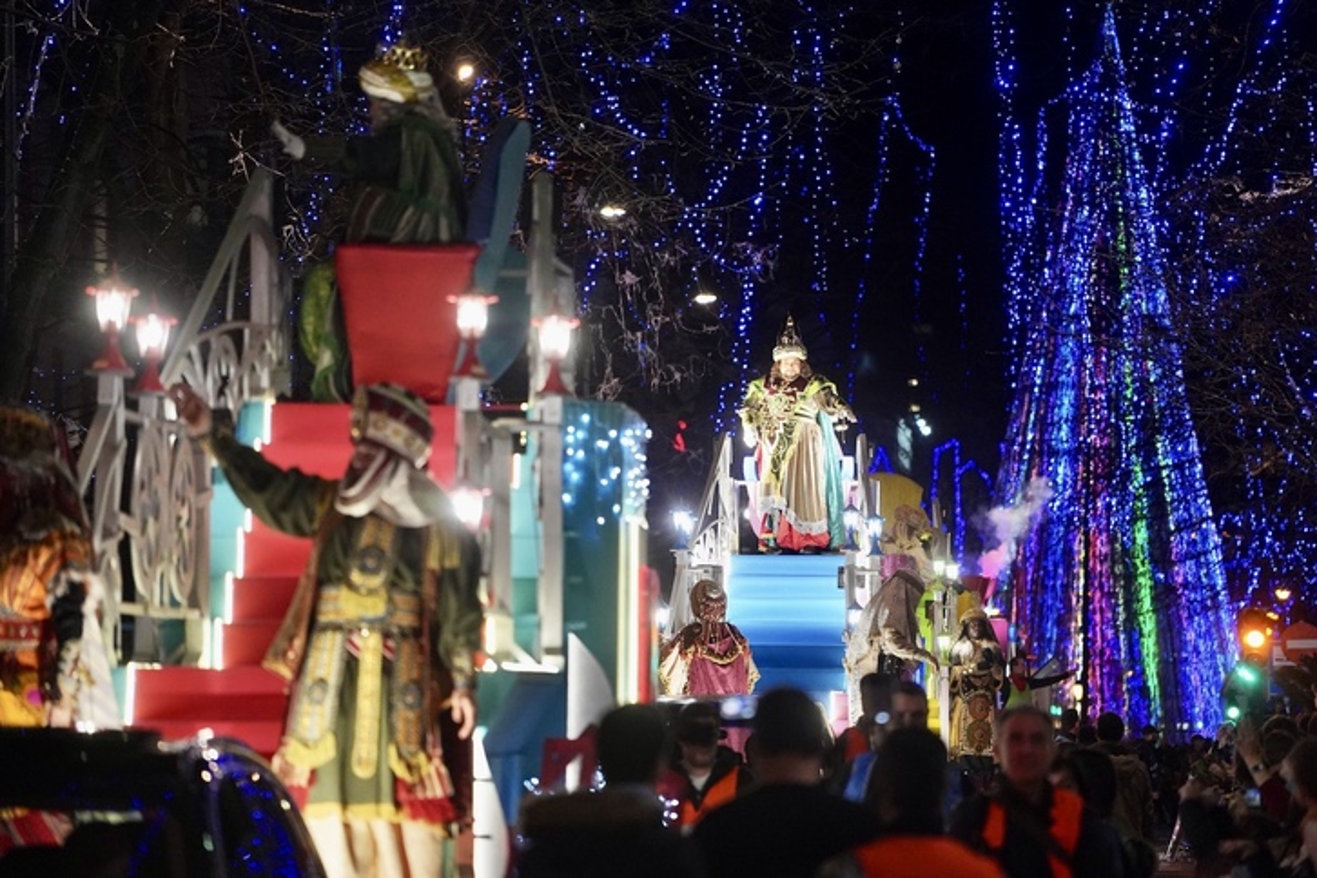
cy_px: 439
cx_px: 658
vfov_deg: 6.9
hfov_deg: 10.3
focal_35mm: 200
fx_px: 7316
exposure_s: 1/320
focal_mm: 200
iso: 3200
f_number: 4
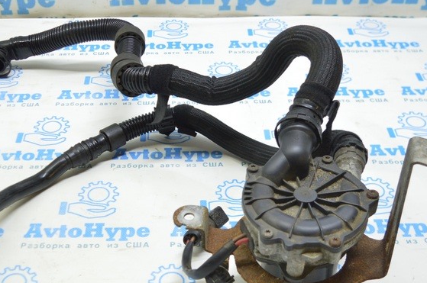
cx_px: 164
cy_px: 170
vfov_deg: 24.5
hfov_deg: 36.1
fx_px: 651
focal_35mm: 55
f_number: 3.8
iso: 400
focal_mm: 20
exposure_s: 1/40
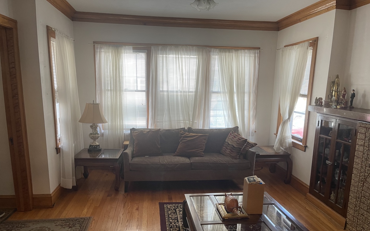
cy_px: 141
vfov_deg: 45.7
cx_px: 187
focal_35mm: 27
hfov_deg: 68.4
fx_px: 272
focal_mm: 5.1
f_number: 1.6
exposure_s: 1/60
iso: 125
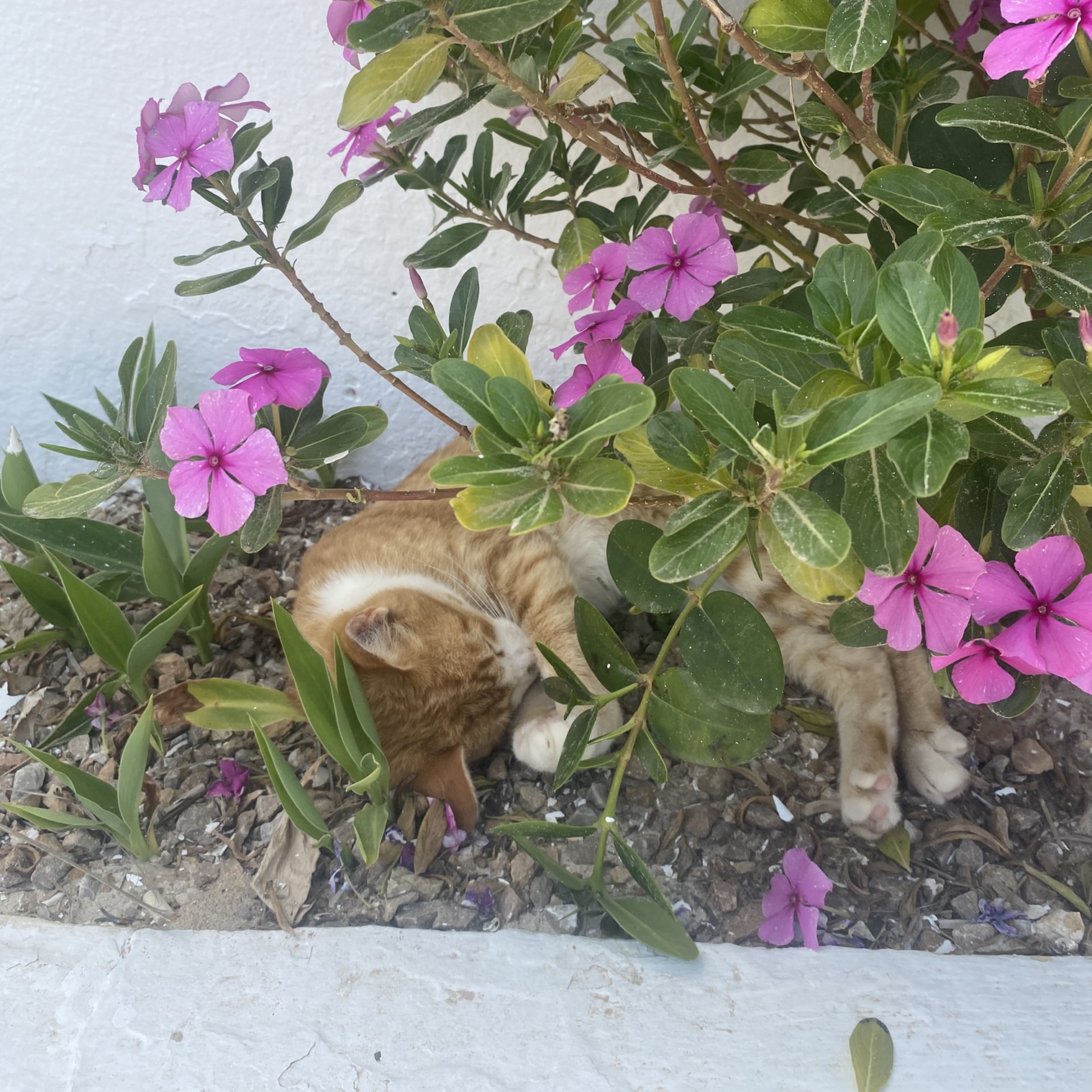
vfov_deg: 52.3
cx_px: 541
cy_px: 458
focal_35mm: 31
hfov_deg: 52.5
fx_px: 1106
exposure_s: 1/1072
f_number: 1.8
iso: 32
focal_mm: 4.25
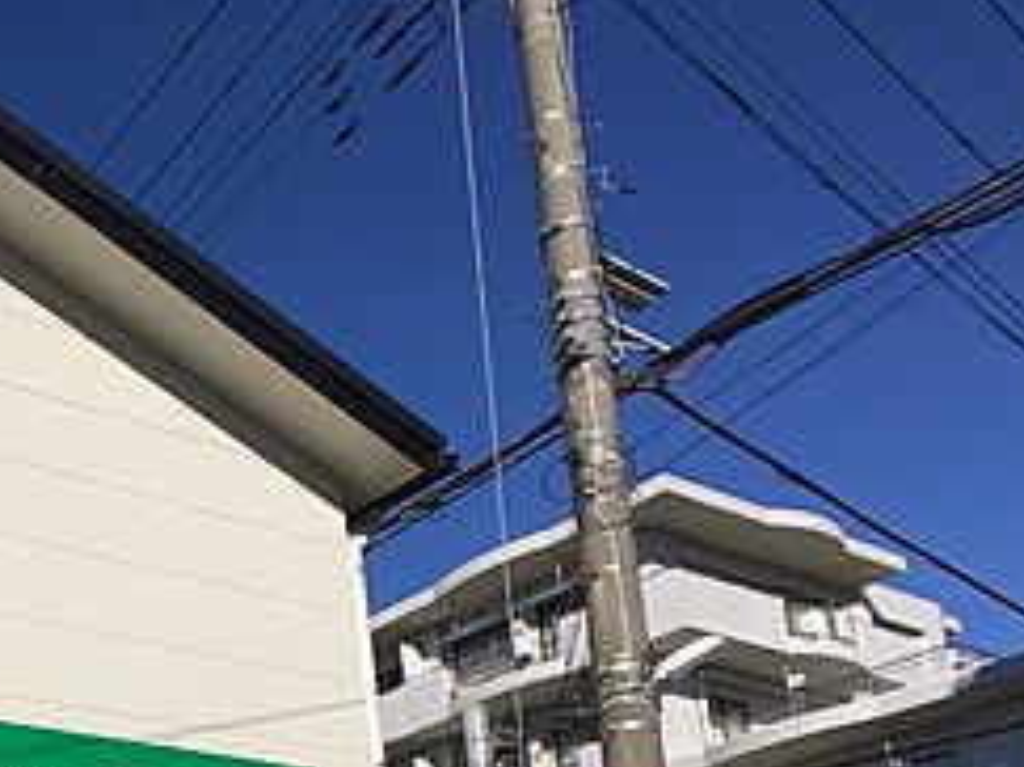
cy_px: 971
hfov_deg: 24.5
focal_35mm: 74
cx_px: -114
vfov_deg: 18.6
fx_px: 2188
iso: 25
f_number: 2.2
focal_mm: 4.15
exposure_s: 1/2331
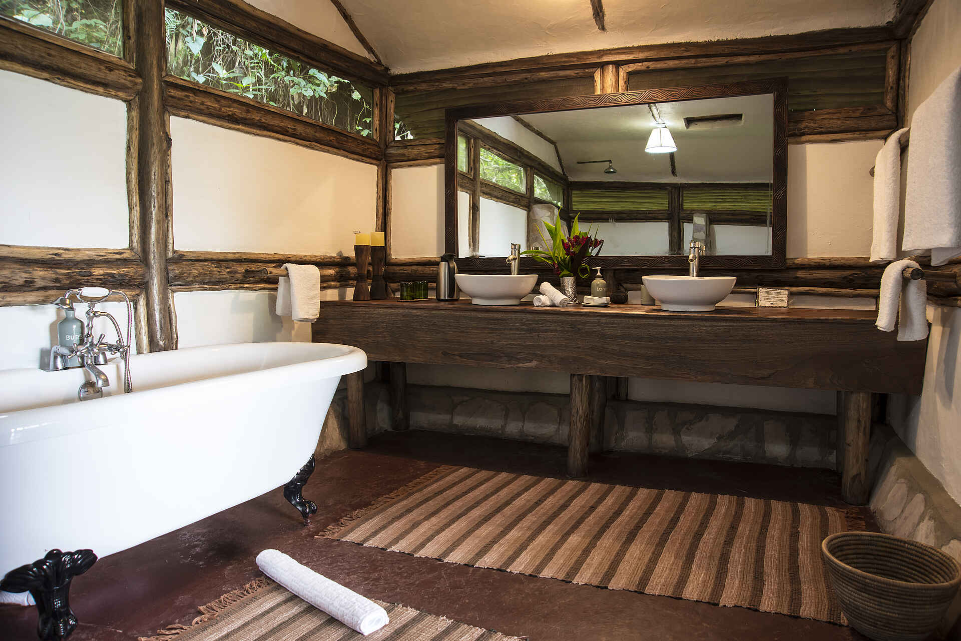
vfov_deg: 53.2
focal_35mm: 24
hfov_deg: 73.7
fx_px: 641
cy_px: 320
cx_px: 480
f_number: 5.6
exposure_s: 1/5
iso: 800
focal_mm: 24
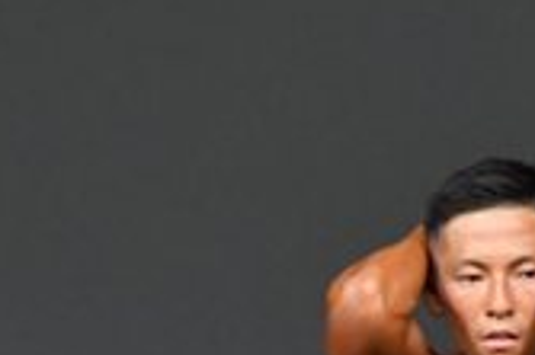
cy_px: 787
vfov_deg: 0.8
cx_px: -30
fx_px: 25877
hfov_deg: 1.2
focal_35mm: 1743
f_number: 5.6
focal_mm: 250
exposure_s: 1/400
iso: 4000
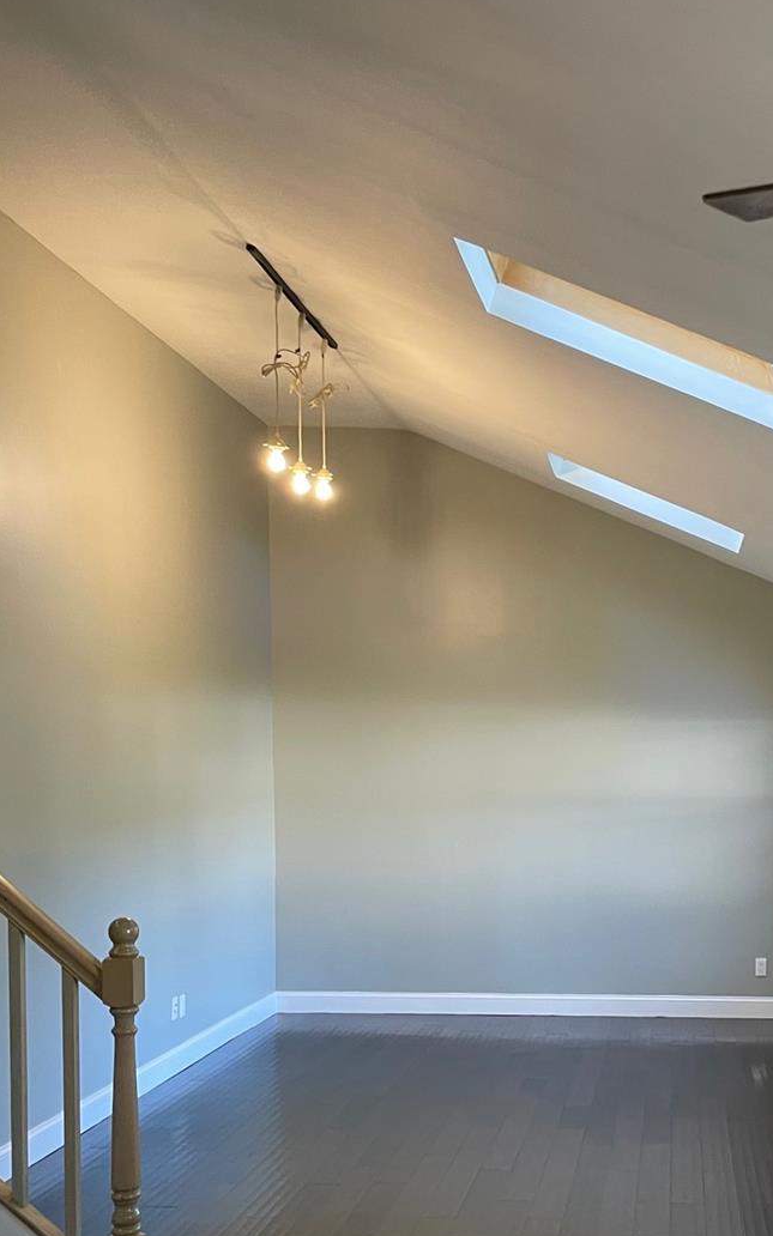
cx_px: 650
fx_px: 1382
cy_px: 847
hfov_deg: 30.3
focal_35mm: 41
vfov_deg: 47.3
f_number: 1.6
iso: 100
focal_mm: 4.2
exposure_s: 1/60
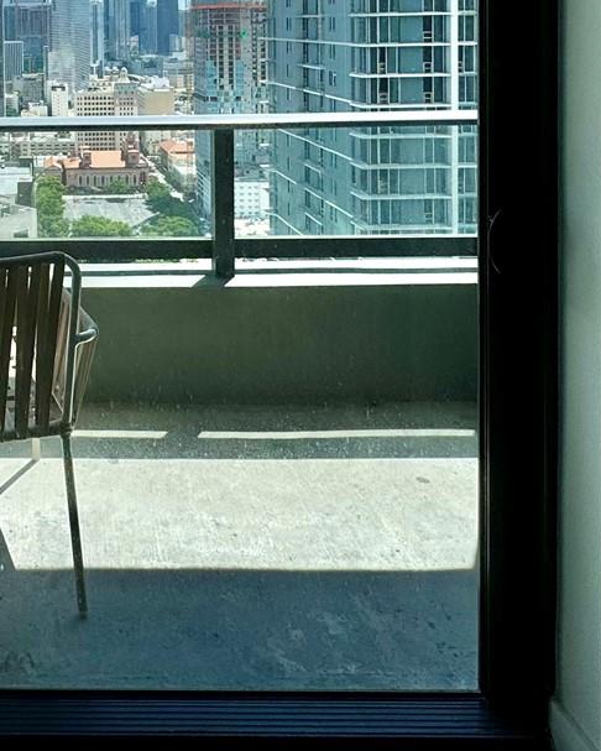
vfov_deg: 44.7
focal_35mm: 36
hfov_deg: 36.9
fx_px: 800
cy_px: 47
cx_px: 0
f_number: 2.2
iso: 40
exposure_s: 1/1217
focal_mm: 2.22
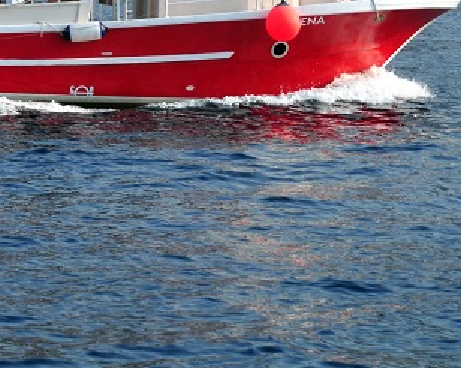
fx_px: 2959
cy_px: -82
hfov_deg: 8.9
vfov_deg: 7.1
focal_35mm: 217
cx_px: 157
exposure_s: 1/2500
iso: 400
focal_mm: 50
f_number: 5.6
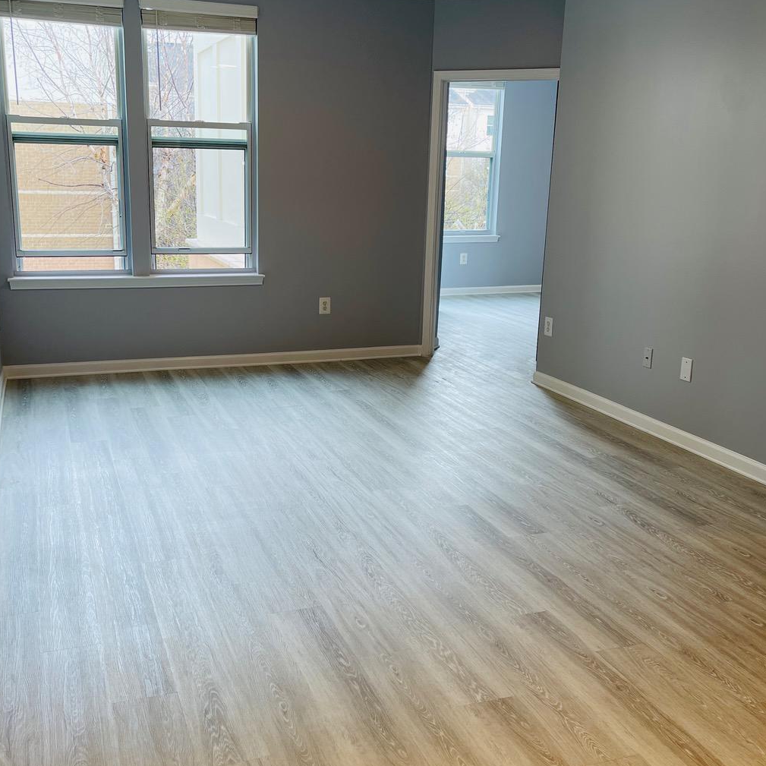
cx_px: 344
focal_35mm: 35
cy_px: 393
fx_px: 876
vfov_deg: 47.2
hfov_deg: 47.1
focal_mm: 5.1
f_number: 1.6
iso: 50
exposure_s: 1/120
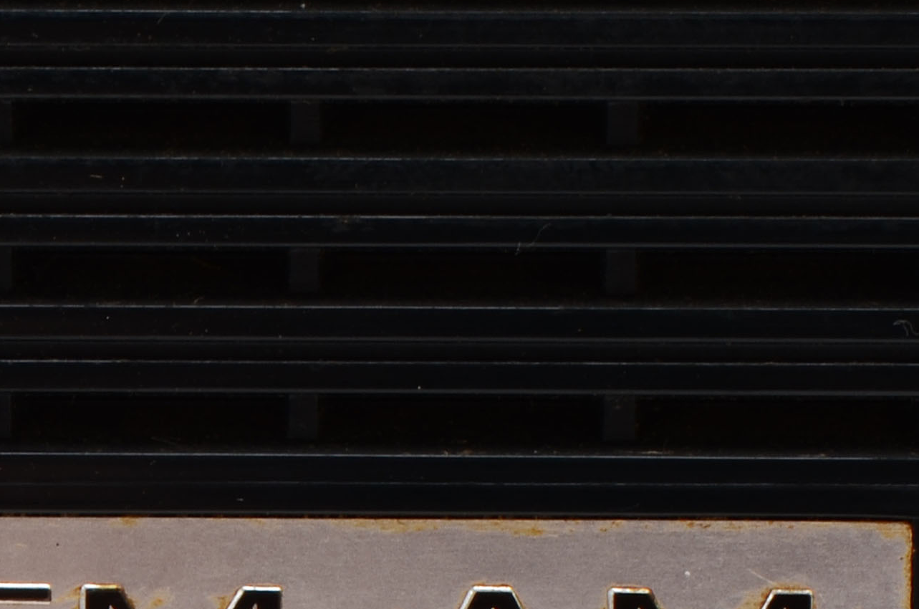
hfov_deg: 6.5
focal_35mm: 317
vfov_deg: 4.3
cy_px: 987
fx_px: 8074
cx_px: 297
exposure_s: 1/160
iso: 100
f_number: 20
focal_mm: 55
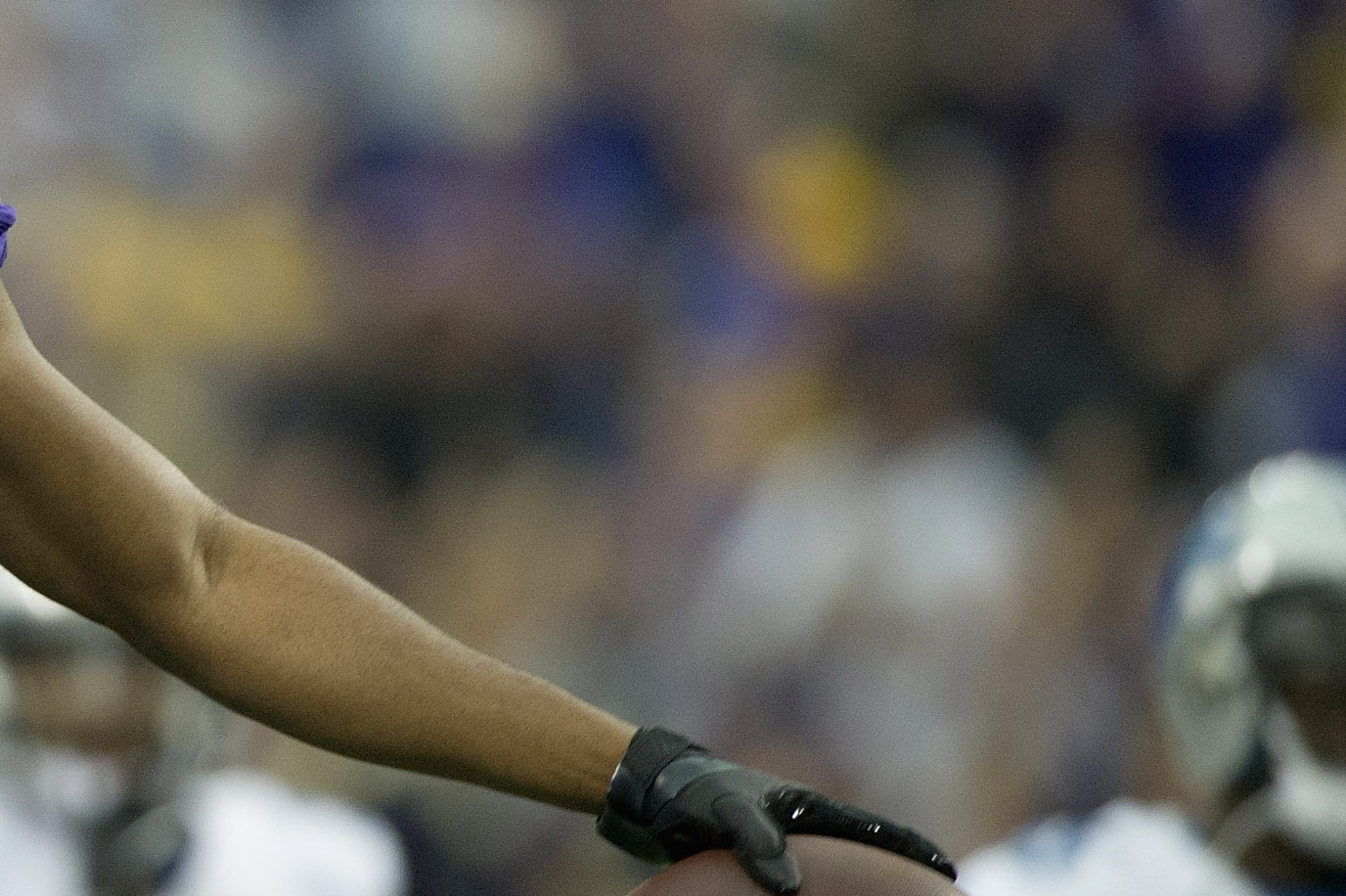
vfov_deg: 1.1
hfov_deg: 1.7
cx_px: -477
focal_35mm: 1233
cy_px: 495
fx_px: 46076
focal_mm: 400
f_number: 2.8
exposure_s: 1/1250
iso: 2000
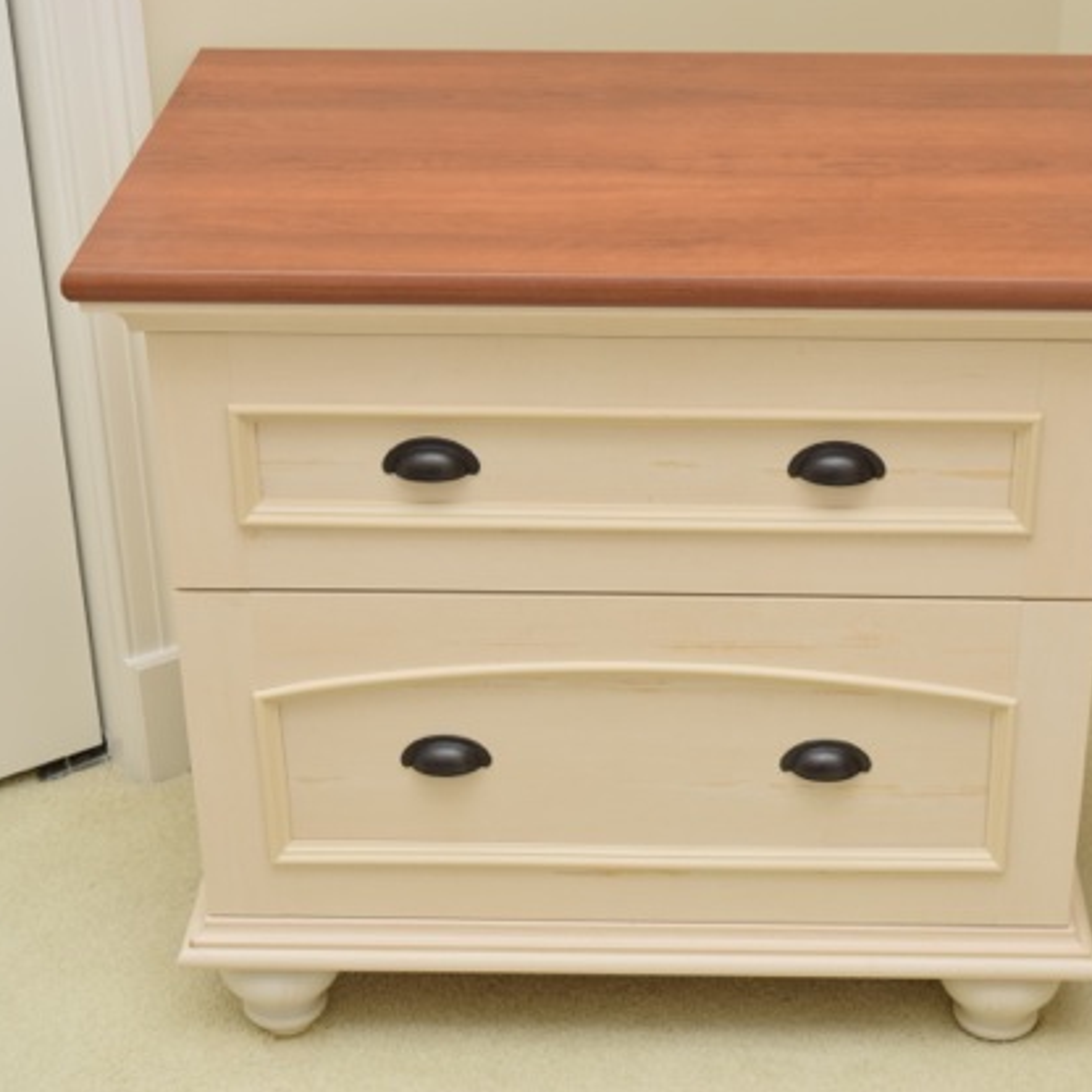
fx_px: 2450
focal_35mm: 69
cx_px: 648
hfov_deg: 25.1
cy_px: 542
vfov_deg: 25.1
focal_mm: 35
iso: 400
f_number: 5.6
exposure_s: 1/125
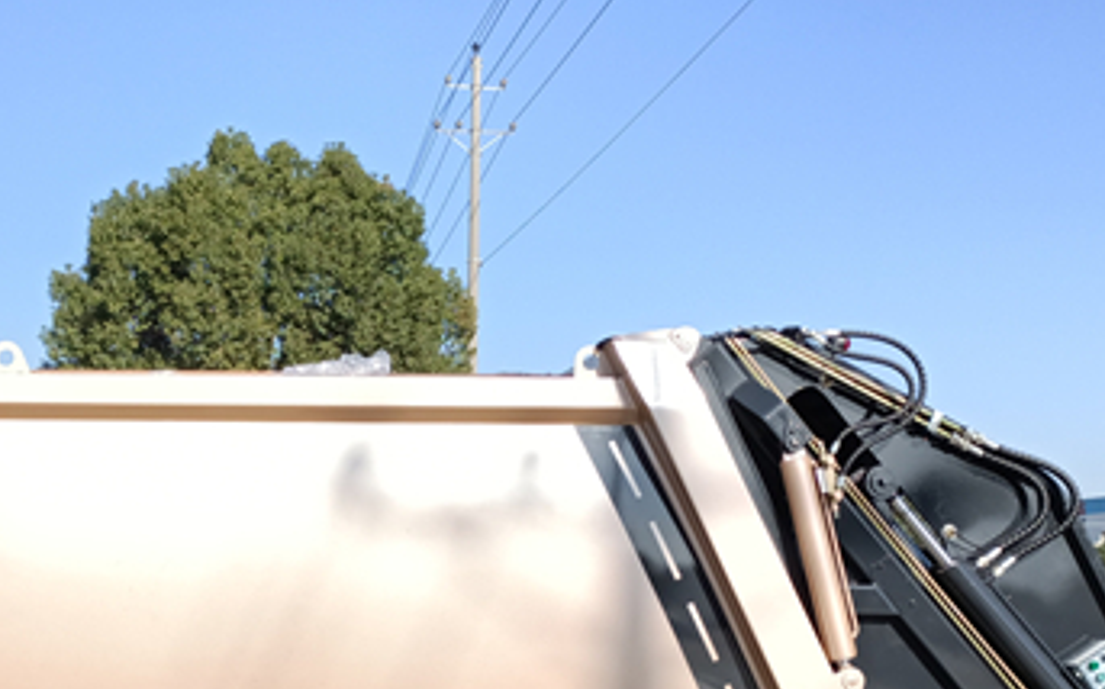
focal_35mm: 58
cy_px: 586
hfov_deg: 34.3
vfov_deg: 21.9
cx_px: 261
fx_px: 1746
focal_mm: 4.75
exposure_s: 1/648
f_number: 1.79
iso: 101
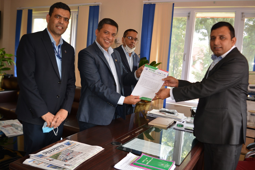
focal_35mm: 34
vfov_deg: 38.4
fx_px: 244
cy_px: 85
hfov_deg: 55.1
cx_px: 128
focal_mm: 23
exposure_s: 1/125
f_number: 3.8
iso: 320
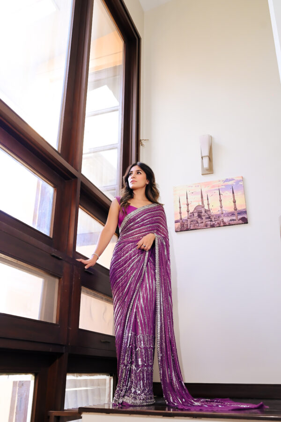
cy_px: 211
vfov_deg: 54.5
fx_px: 410
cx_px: 140
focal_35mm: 35
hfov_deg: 37.8
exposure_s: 1/250
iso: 1250
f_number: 4.5
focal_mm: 35
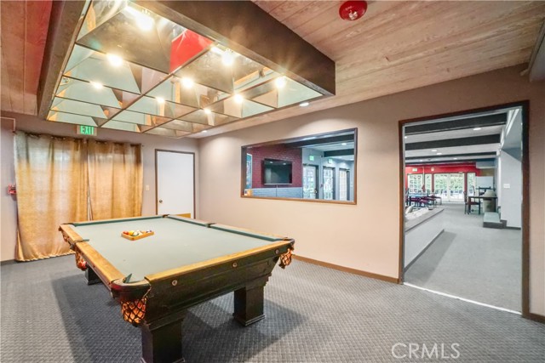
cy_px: 182
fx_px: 227
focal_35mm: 15
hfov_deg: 100.4
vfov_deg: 77.4
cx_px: 272
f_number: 11
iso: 4000
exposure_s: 1/30
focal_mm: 10
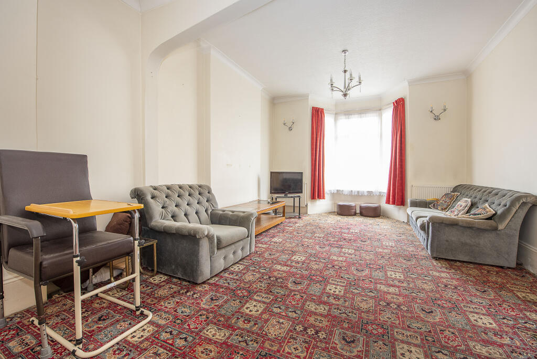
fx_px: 209
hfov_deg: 104.2
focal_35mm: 14
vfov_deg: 81.3
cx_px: 268
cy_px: 180
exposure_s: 1/13
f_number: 5.6
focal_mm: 14
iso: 500
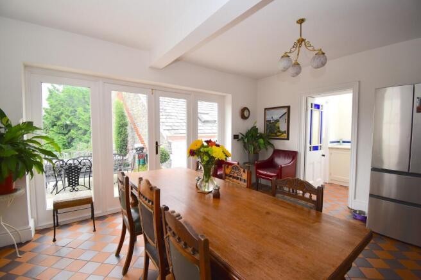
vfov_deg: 77.3
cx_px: 210
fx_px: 175
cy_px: 140
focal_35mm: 15
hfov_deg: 100.4
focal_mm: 10
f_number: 5
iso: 360
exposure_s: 1/200
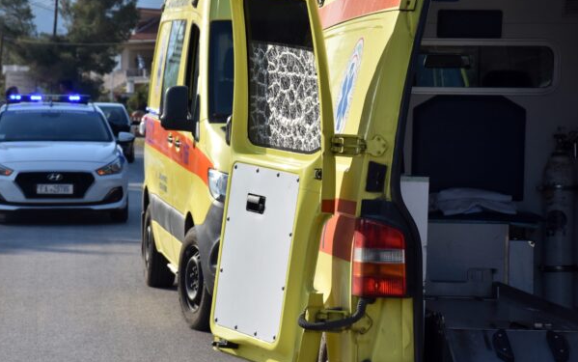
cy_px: 171
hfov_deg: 14.7
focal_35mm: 142
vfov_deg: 9.2
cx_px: 249
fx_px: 2238
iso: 500
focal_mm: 80
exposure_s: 1/1250
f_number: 9
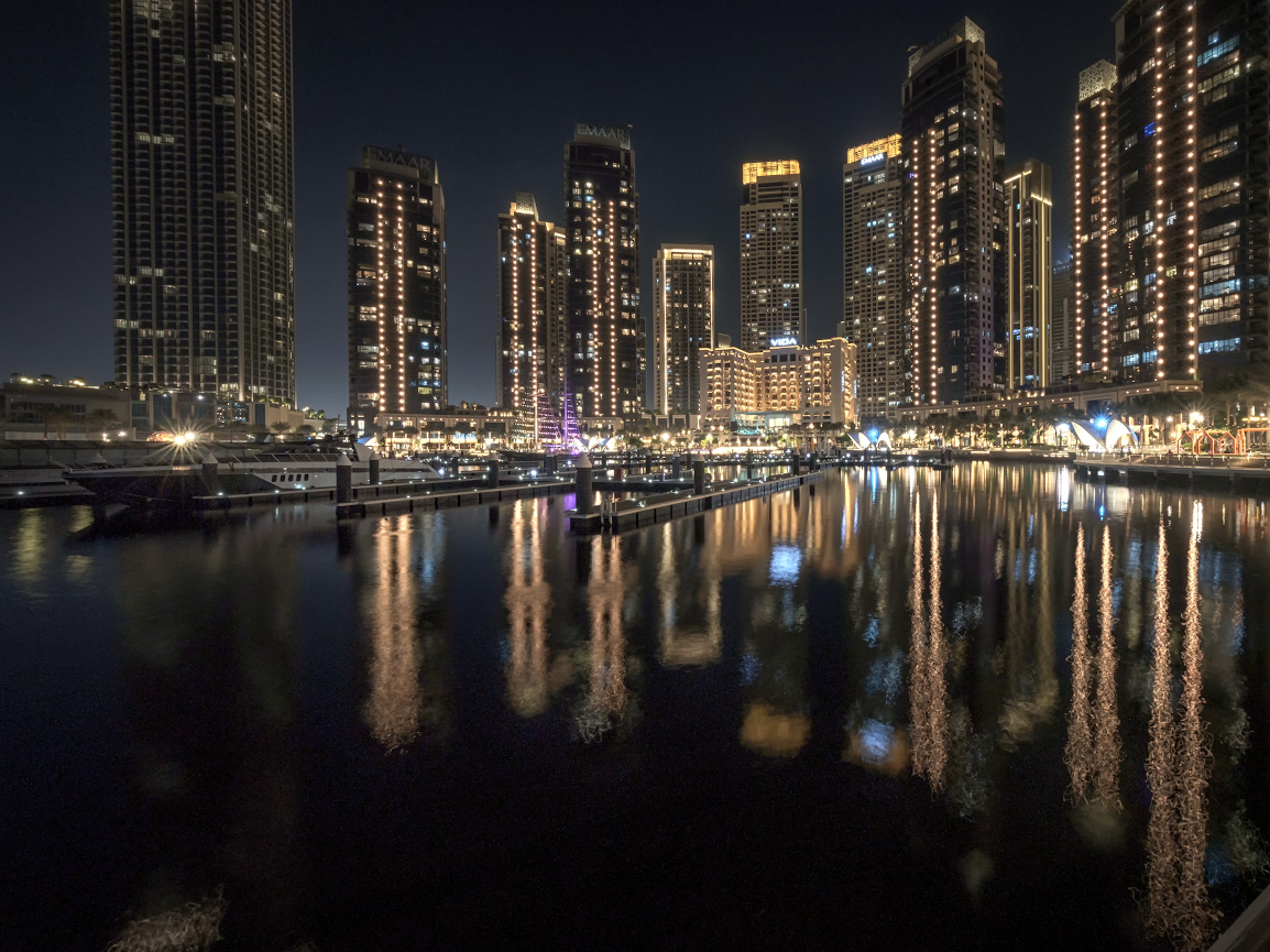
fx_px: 514
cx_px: 763
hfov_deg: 100.7
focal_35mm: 14
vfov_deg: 85.6
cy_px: 463
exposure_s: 5
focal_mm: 8
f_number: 16
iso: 500
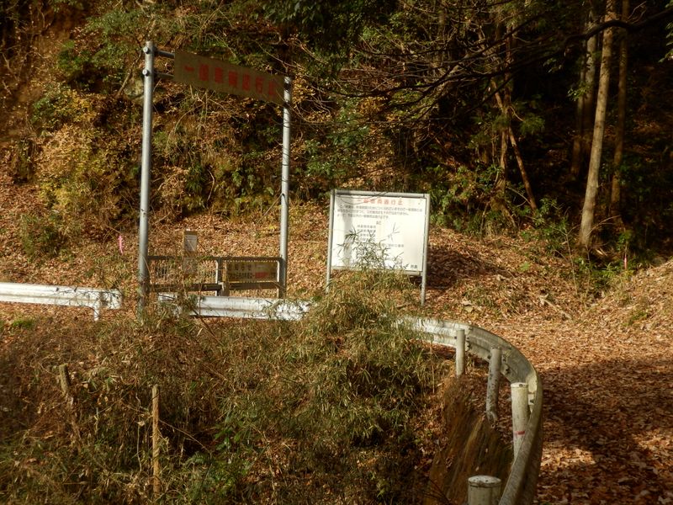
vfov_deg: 19.4
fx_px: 1478
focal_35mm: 76
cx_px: 336
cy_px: 252
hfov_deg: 25.7
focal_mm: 13.5
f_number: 4.9
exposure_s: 1/160
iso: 80
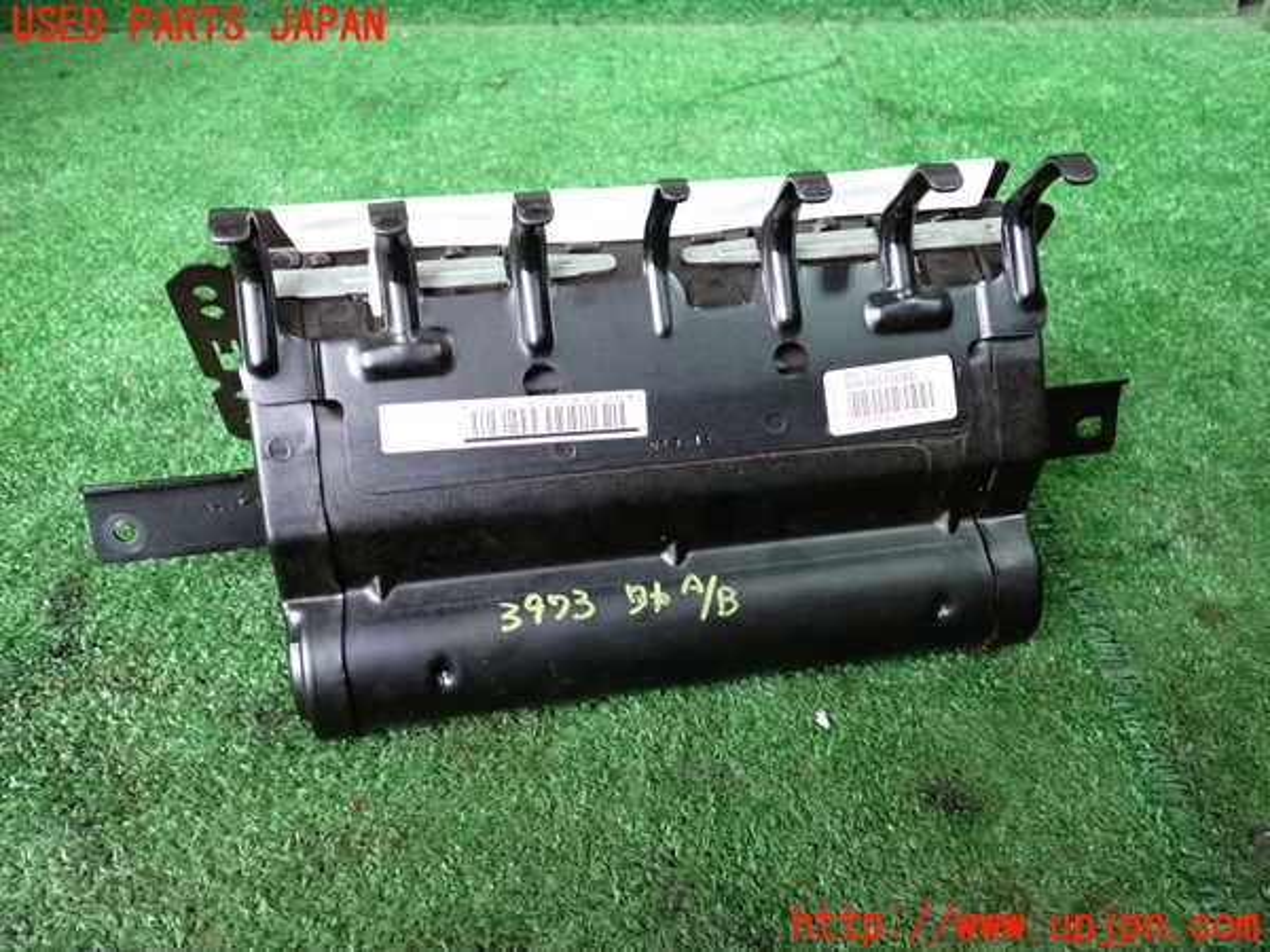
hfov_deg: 60.0
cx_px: 635
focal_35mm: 30
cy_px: 476
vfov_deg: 46.8
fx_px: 1101
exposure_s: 1/100
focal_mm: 5.4
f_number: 2.3
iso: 1250
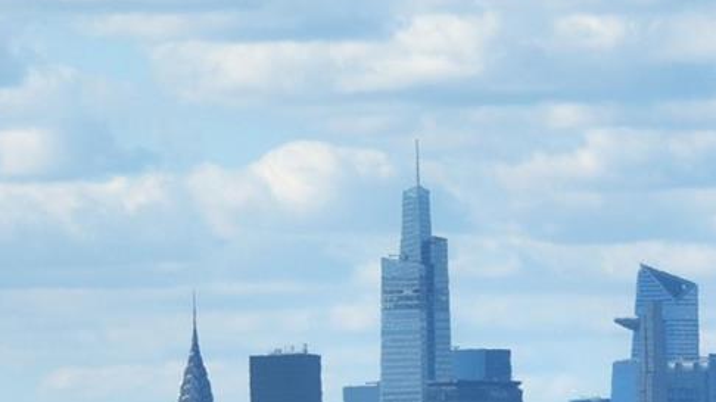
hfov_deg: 2.4
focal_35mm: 883
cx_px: -177
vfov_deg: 1.4
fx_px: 16759
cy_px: 452
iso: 160
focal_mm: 200
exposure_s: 1/200
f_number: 16
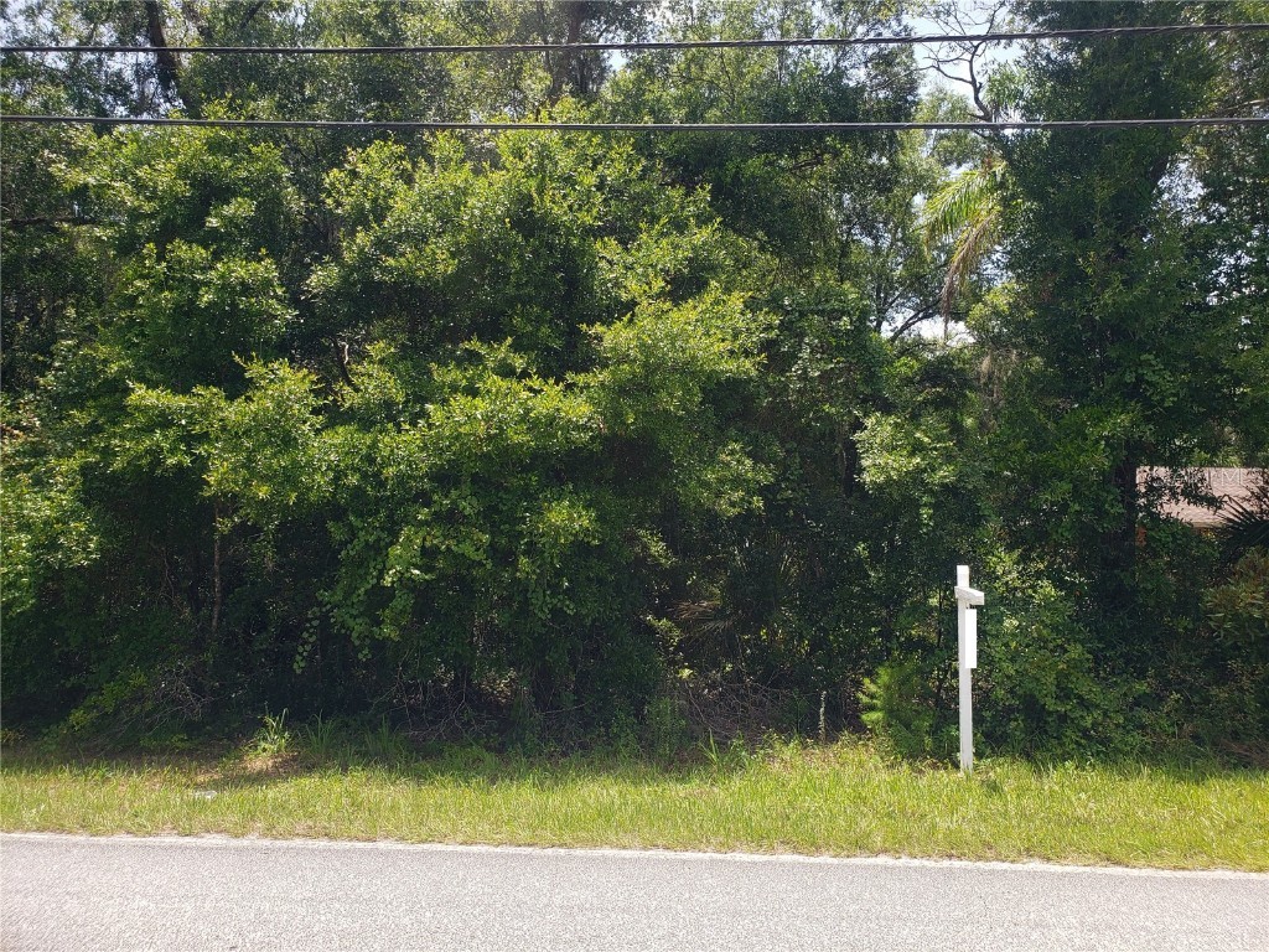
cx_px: 634
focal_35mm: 26
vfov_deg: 53.1
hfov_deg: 67.3
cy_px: 476
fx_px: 953
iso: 50
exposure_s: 1/536
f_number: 2.4
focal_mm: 4.3
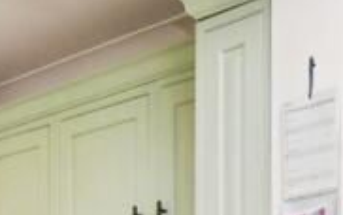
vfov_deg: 13.6
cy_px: 391
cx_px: 409
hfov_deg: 22.3
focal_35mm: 86
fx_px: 804
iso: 640
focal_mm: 15
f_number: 11
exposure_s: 1/60
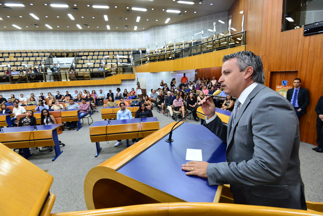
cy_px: 108
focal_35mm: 16
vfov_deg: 73.8
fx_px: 144
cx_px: 162
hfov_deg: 96.7
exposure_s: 1/60
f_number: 5.6
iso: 2500
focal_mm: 16
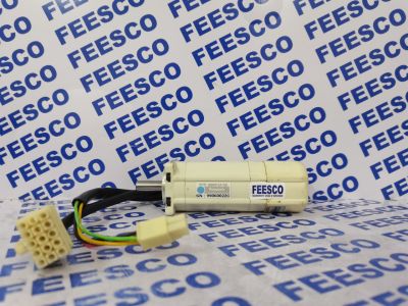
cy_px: 153
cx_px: 204
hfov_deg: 67.3
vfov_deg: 53.1
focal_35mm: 26
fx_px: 306
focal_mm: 5.58
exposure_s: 1/30
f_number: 1.8
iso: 320
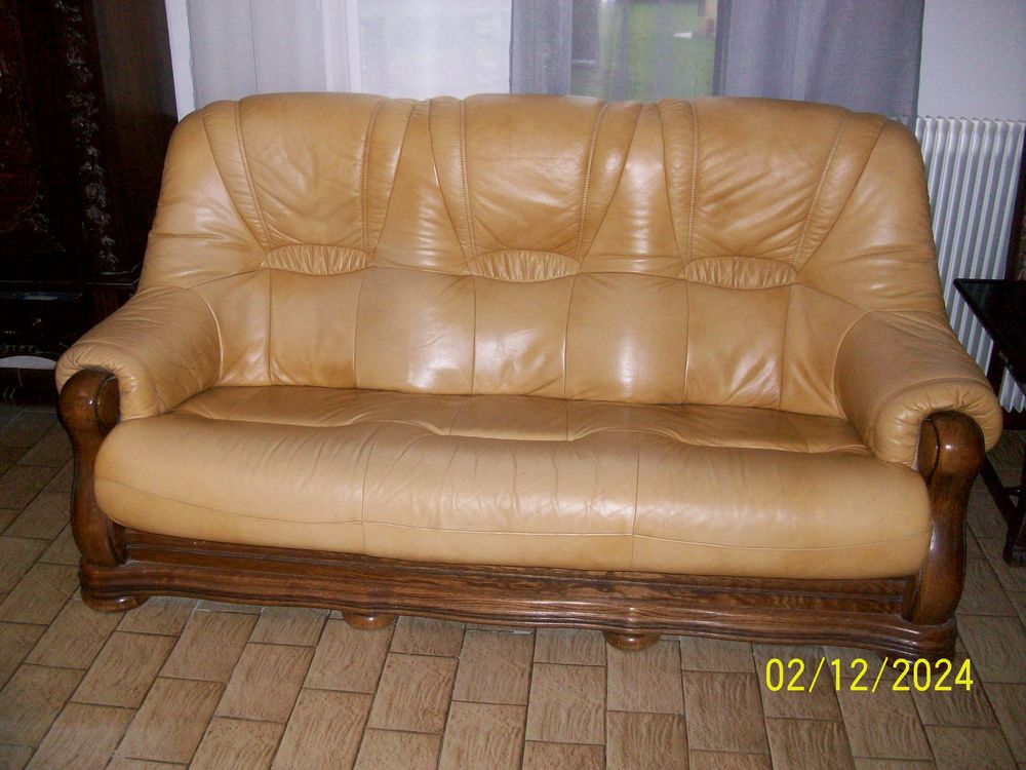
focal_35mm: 34
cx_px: 513
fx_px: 1008
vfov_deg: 41.8
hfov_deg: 54.0
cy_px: 385
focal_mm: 5.7
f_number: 2.8
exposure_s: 1/60
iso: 160
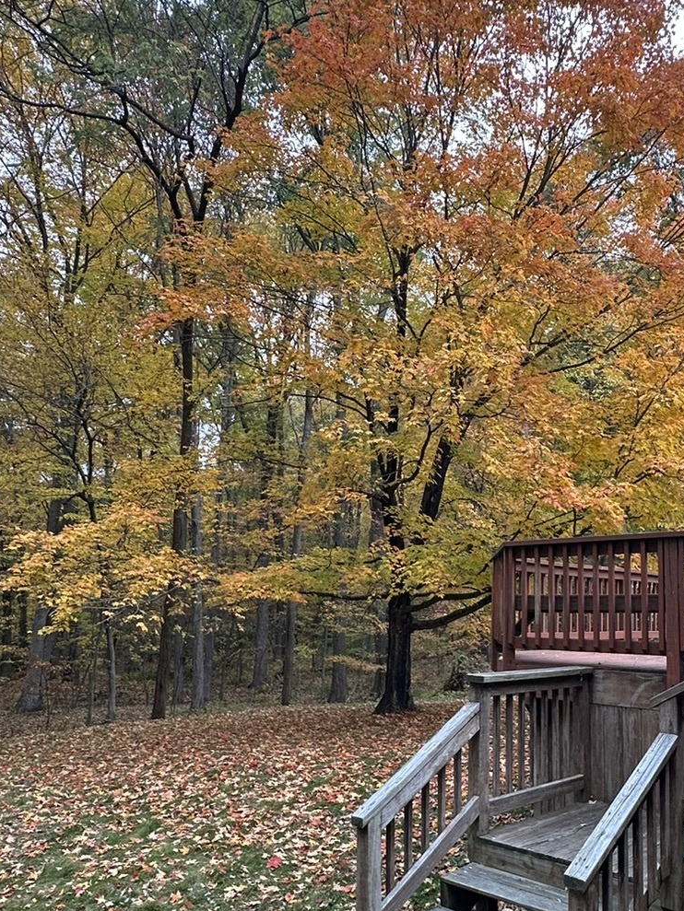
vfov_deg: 61.4
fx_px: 764
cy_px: 515
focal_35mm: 29
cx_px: 454
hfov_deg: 47.5
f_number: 2.2
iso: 100
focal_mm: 2.22
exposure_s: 1/99
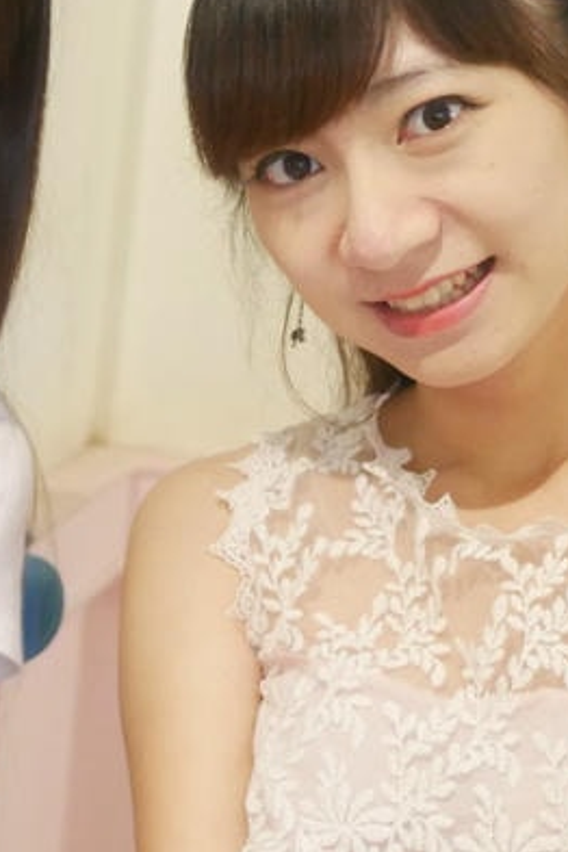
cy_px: 531
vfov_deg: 16.1
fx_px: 3005
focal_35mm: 127
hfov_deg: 10.7
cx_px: 61
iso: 1600
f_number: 1.7
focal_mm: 20
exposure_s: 1/60
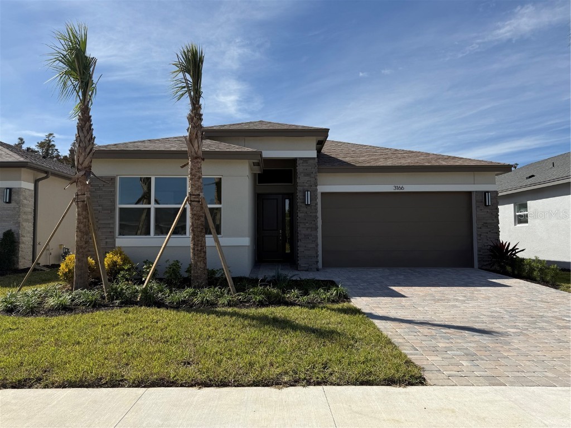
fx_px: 396
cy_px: 214
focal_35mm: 24
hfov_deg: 71.6
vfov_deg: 56.8
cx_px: 286
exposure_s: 1/6173
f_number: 1.78
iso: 80
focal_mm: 6.76
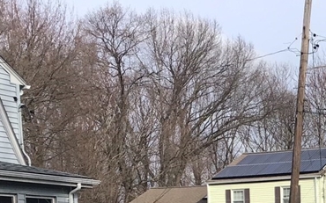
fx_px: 808
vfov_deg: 13.5
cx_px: 365
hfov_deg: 21.5
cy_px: 310
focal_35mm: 91
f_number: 2.4
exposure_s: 1/1045
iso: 25
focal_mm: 3.3
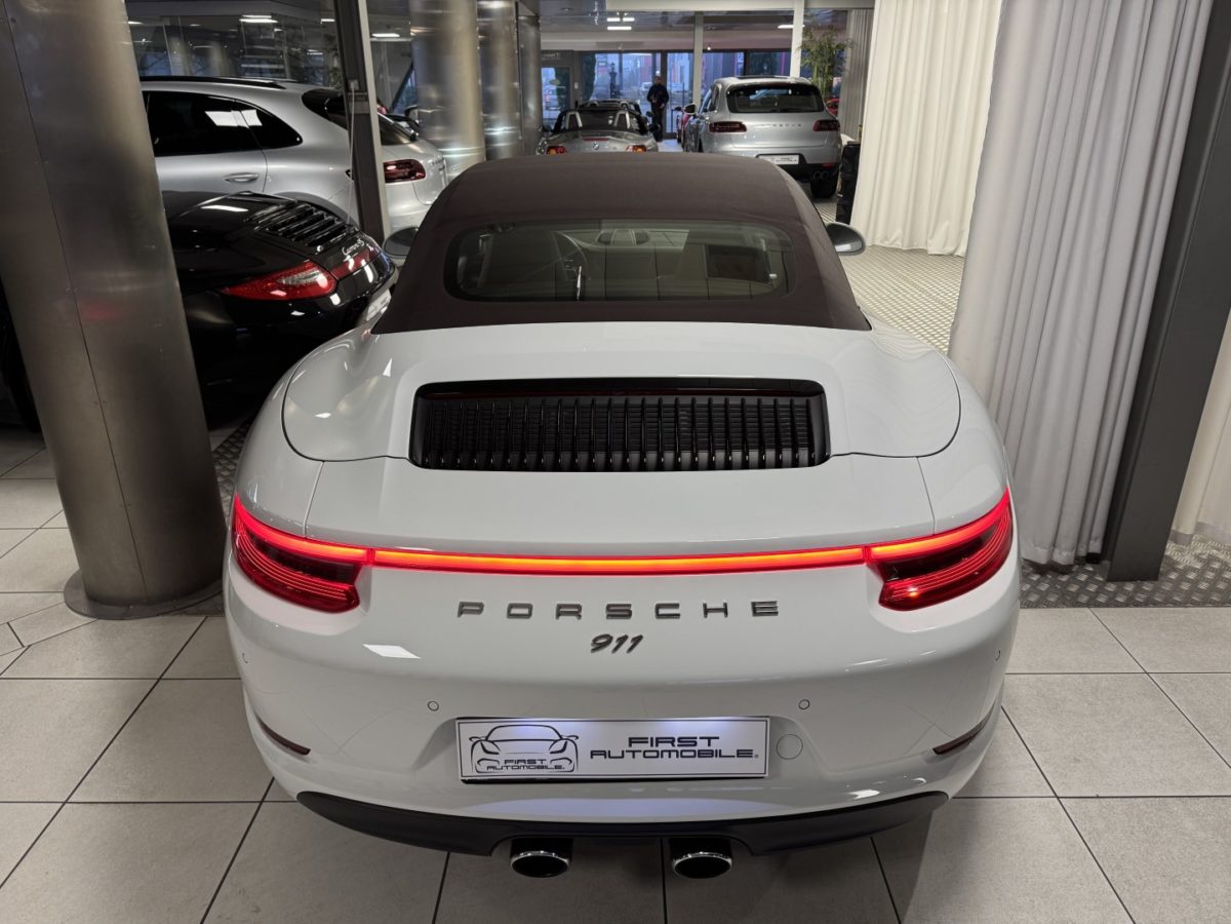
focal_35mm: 24
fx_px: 853
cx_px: 616
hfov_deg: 71.6
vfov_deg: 56.8
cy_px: 462
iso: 125
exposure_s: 1/100
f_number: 1.78
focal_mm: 6.76
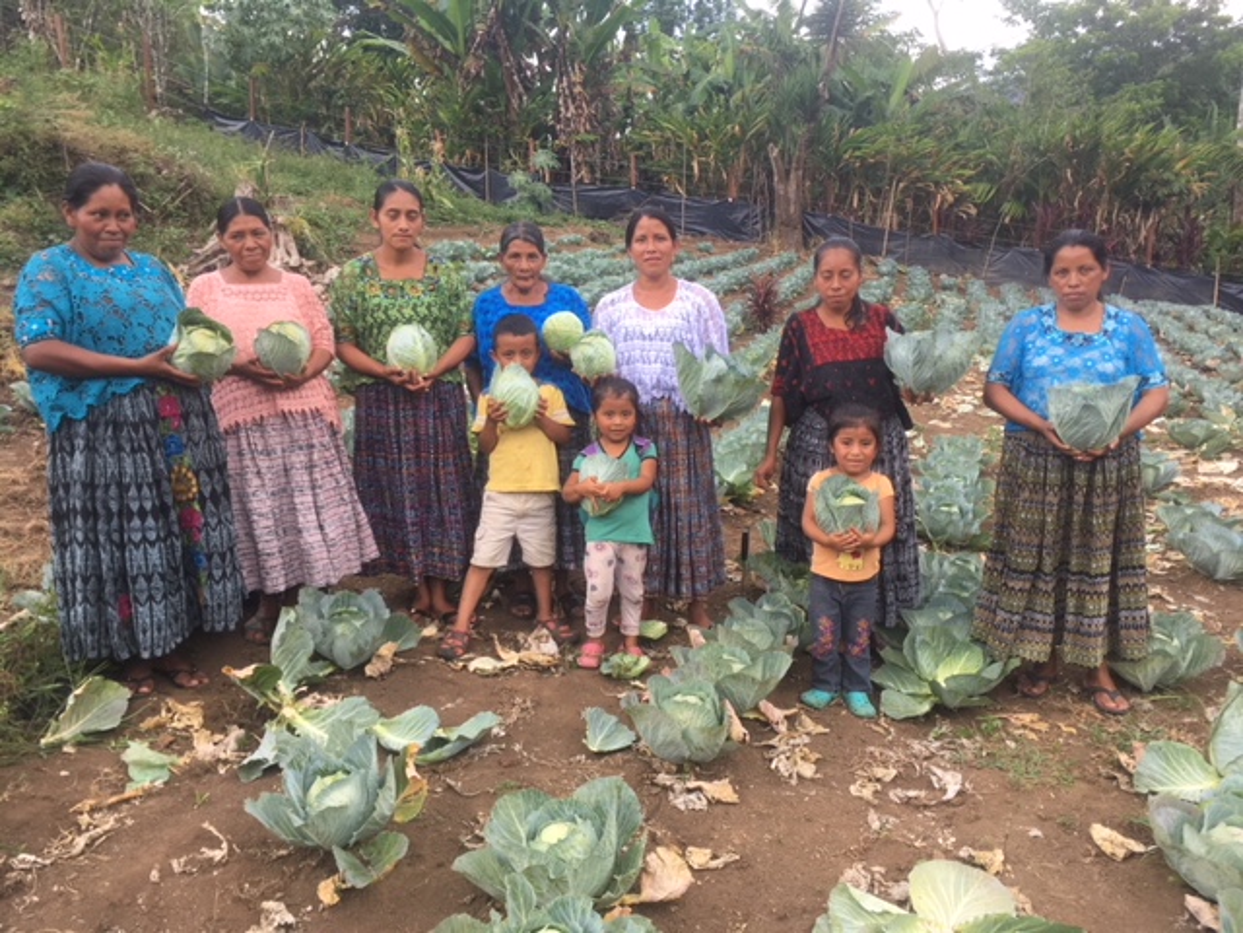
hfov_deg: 61.7
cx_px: 622
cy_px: 466
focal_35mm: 29
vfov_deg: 48.2
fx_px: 1041
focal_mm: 4.15
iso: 25
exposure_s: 1/278
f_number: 2.2
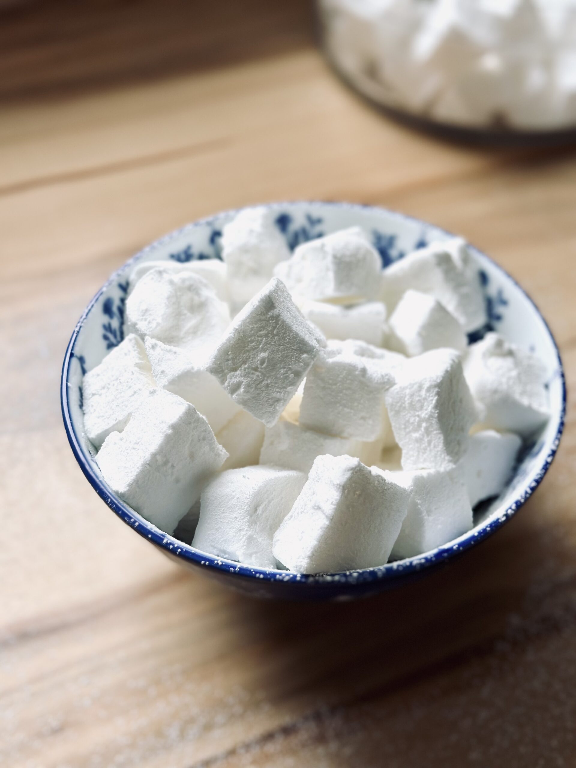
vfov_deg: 39.7
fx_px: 1065
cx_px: 288
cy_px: 384
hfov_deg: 30.3
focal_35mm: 48
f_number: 1.78
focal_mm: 6.86
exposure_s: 1/121
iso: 100
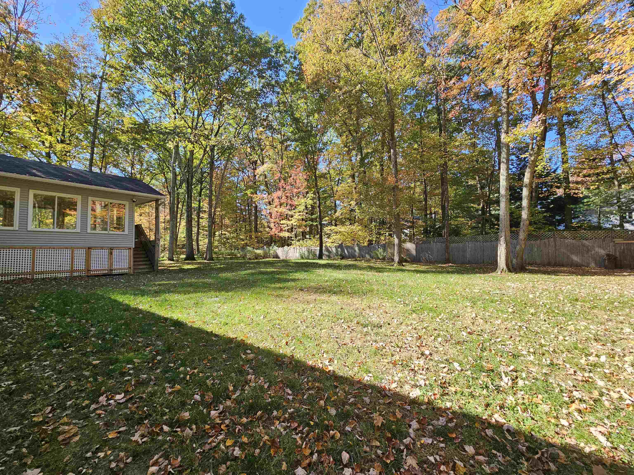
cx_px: 317
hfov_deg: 106.2
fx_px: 238
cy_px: 238
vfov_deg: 89.9
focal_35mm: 13
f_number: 2.2
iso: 50
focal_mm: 2.2
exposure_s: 1/372
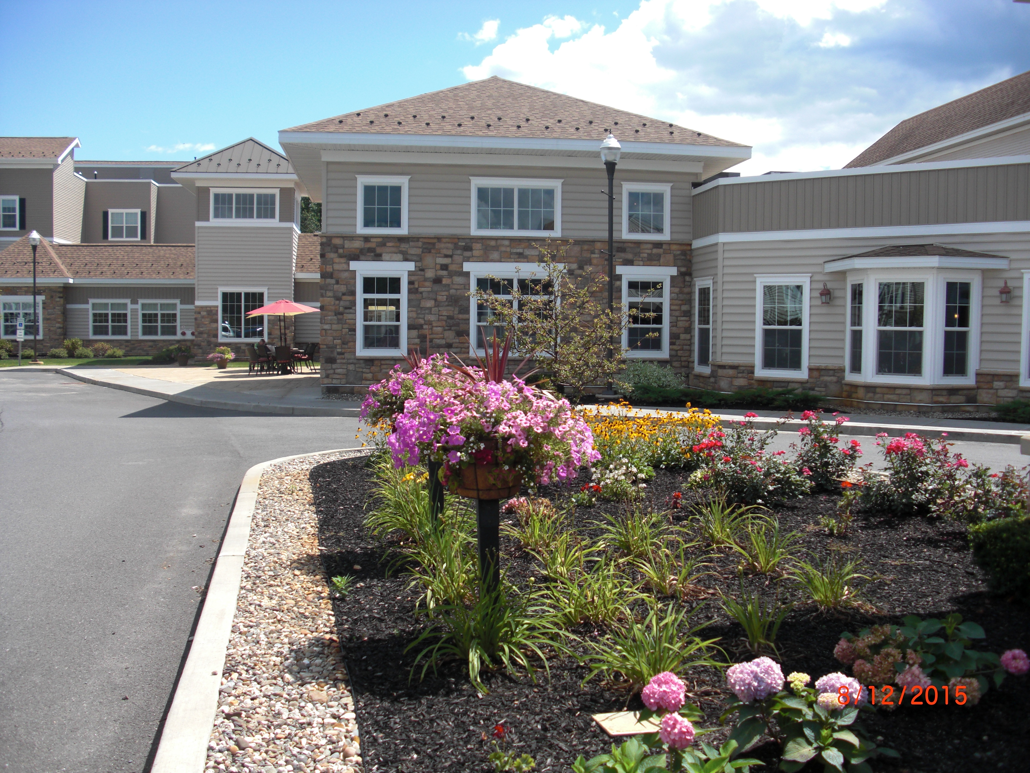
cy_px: 386
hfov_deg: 51.4
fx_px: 1071
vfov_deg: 39.7
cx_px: 515
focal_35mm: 36
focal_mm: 6.3
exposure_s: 1/800
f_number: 2.8
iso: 50
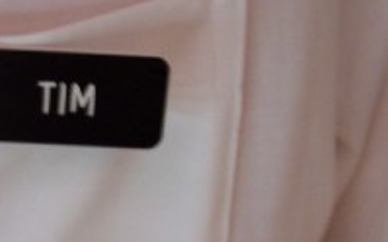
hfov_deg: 25.2
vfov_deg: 16.4
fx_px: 835
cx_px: 19
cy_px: 166
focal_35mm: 79
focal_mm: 5.6
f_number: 2.8
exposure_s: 1/10
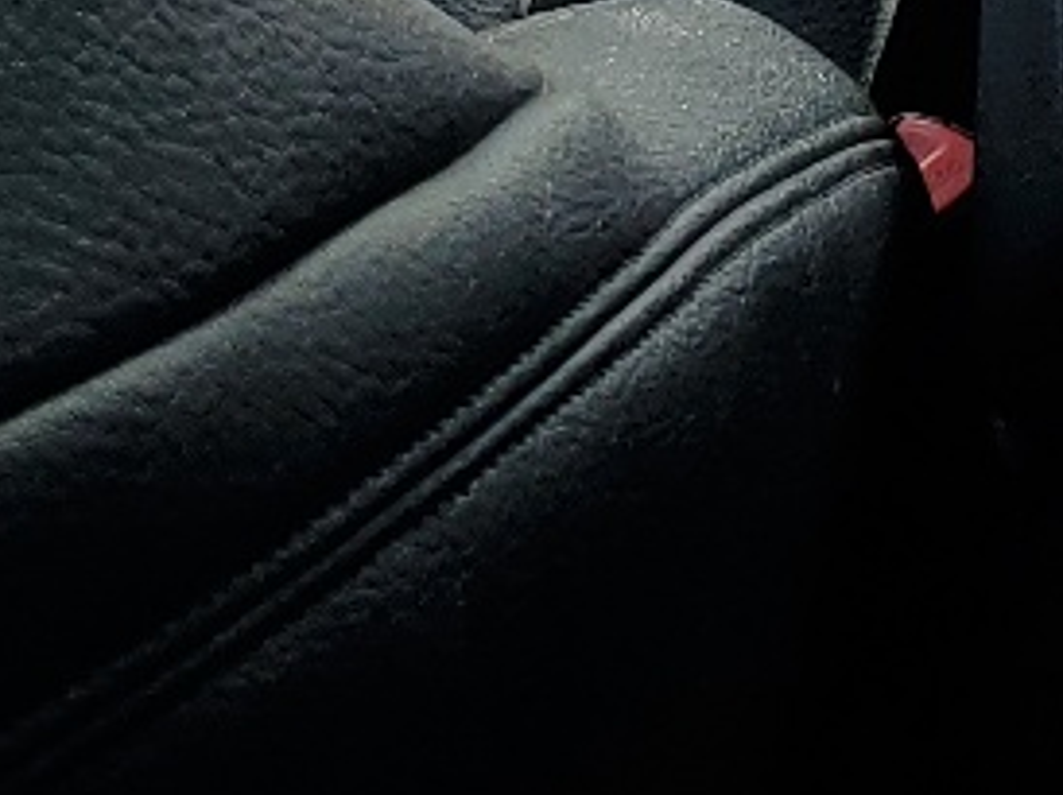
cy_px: -1225
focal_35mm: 152
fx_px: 4664
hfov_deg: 12.7
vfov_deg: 8.7
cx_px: 1234
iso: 50
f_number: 1.5
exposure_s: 1/588
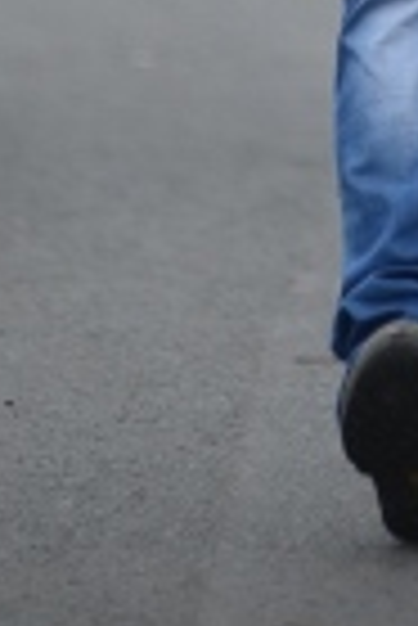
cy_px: -685
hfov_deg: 1.8
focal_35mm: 780
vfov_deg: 2.6
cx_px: 602
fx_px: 13550
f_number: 2.8
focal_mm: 170
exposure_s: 1/400
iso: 400
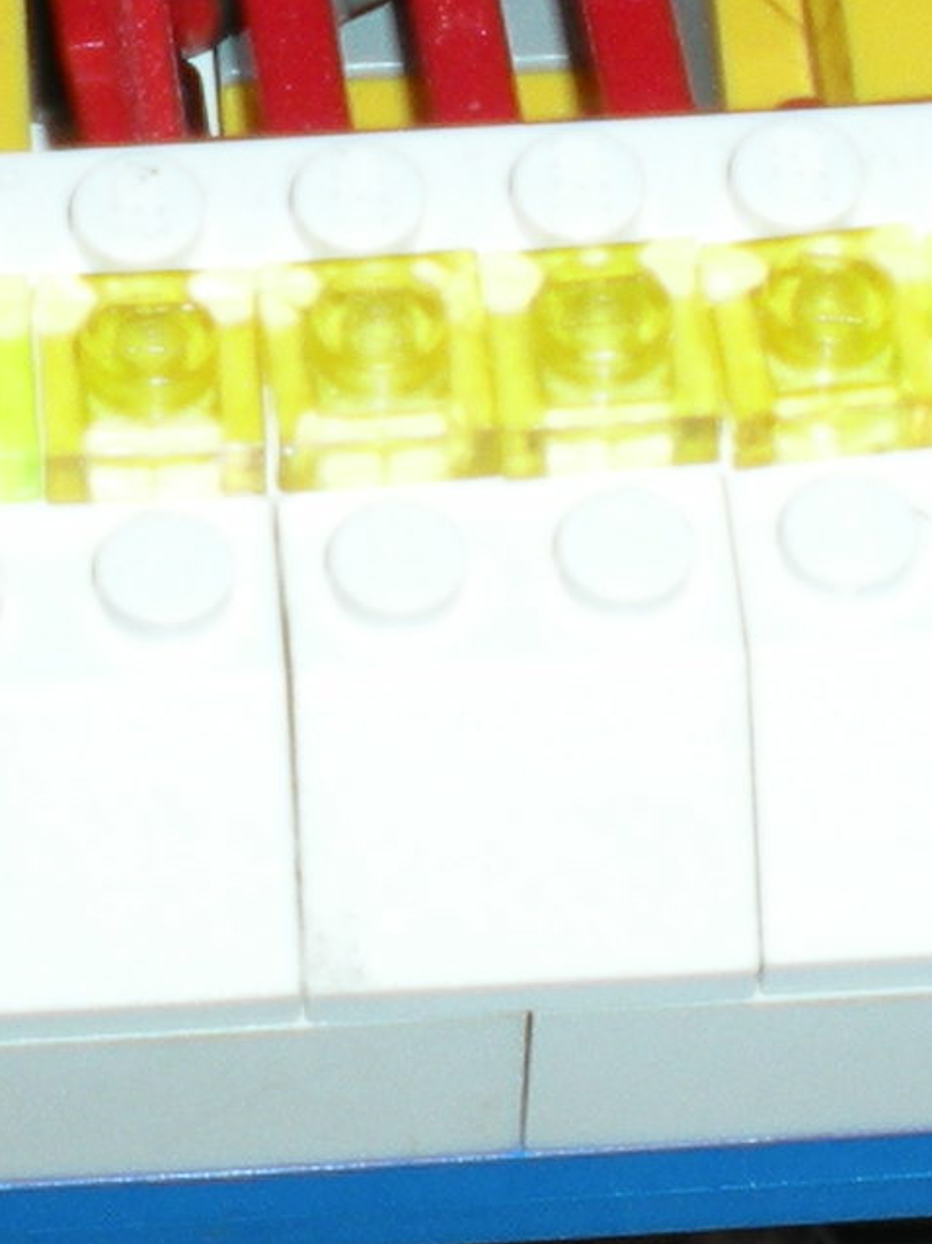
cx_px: 367
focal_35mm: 183
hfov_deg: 8.1
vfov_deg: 10.7
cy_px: -2
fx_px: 6574
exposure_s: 1/60
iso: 64
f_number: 3.1
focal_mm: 6.3
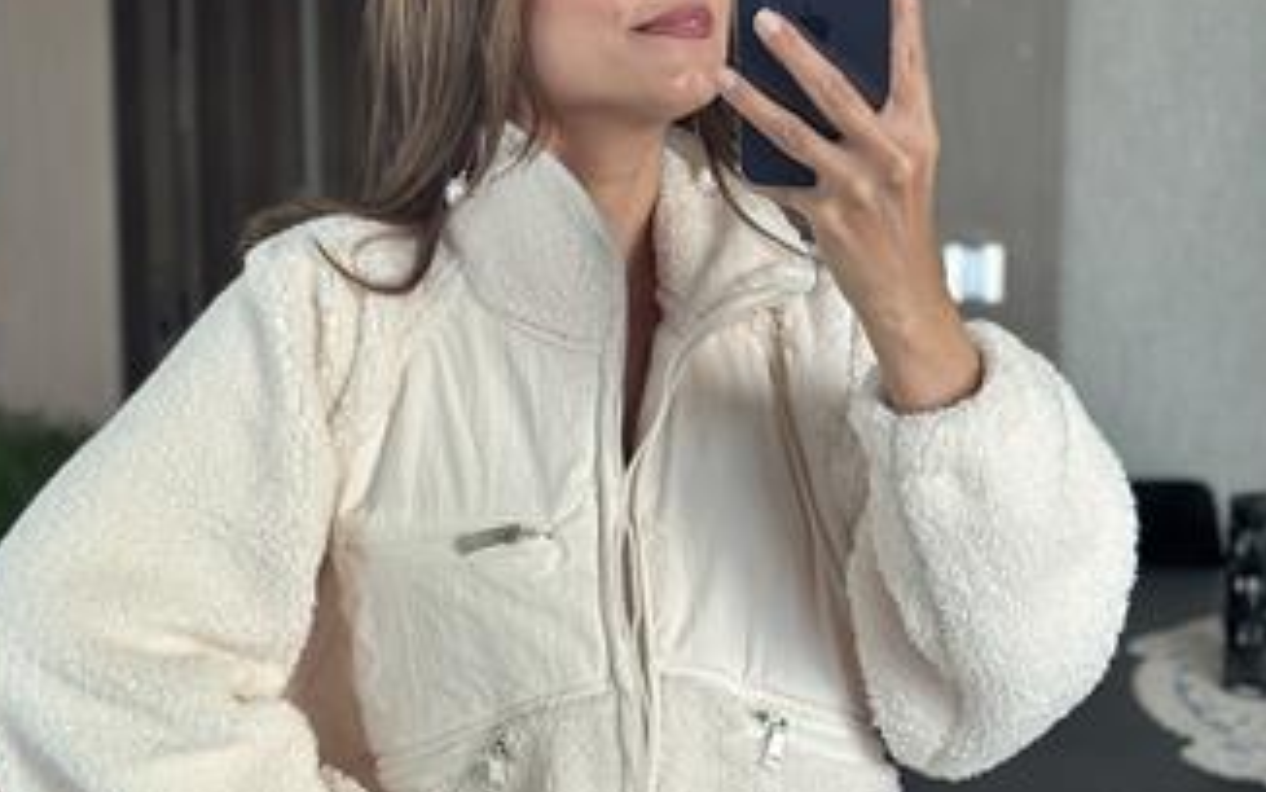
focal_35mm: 79
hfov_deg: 26.1
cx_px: 559
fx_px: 2727
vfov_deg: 16.5
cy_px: 559
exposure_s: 1/46
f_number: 1.78
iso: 400
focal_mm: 6.86
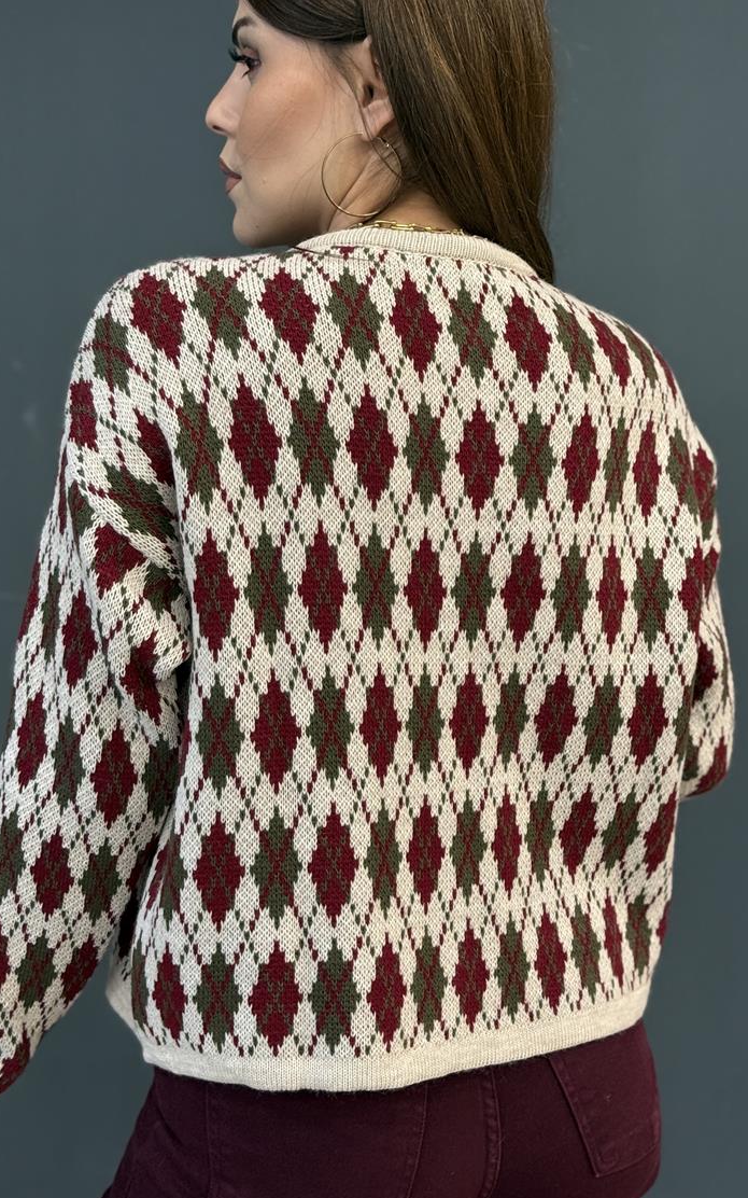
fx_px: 1990
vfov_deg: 33.5
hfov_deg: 21.3
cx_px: 341
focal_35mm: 61
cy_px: 596
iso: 250
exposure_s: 1/50
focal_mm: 6.76
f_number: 1.78
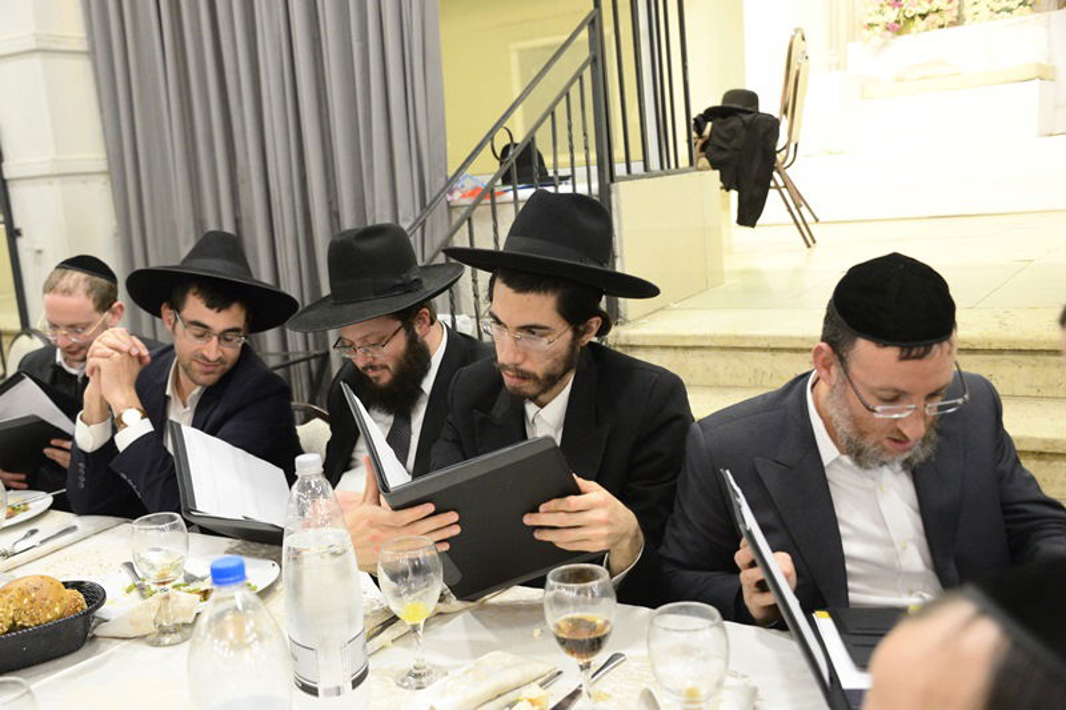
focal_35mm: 40
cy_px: 355
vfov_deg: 33.4
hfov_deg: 48.5
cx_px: 533
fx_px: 1184
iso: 4000
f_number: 5
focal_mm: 40
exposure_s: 1/60
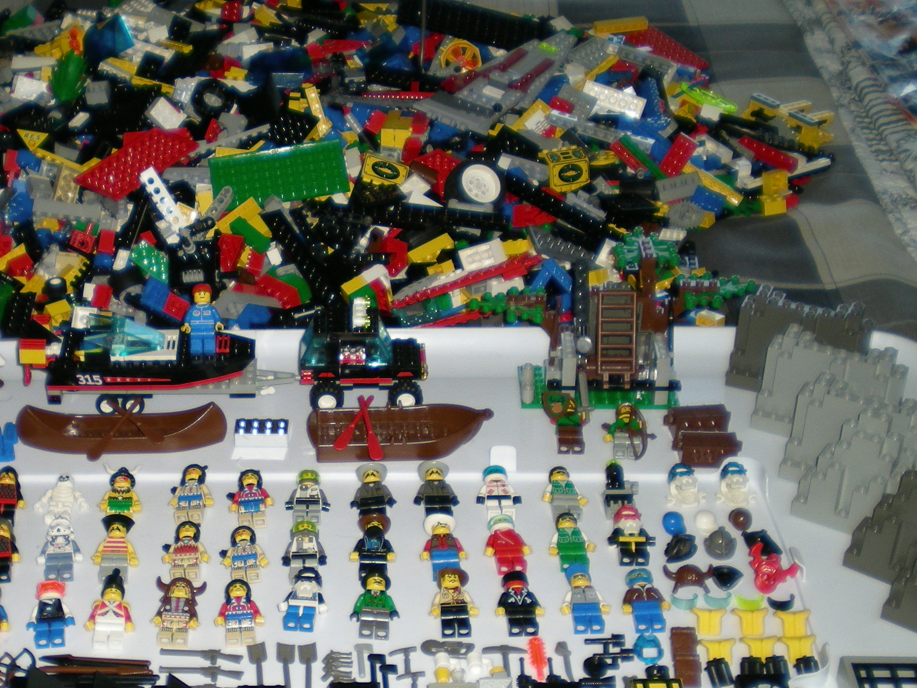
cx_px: 244
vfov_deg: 23.6
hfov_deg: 30.7
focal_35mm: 62
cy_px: 427
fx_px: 1642
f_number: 3.1
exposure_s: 1/60
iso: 50
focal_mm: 6.3
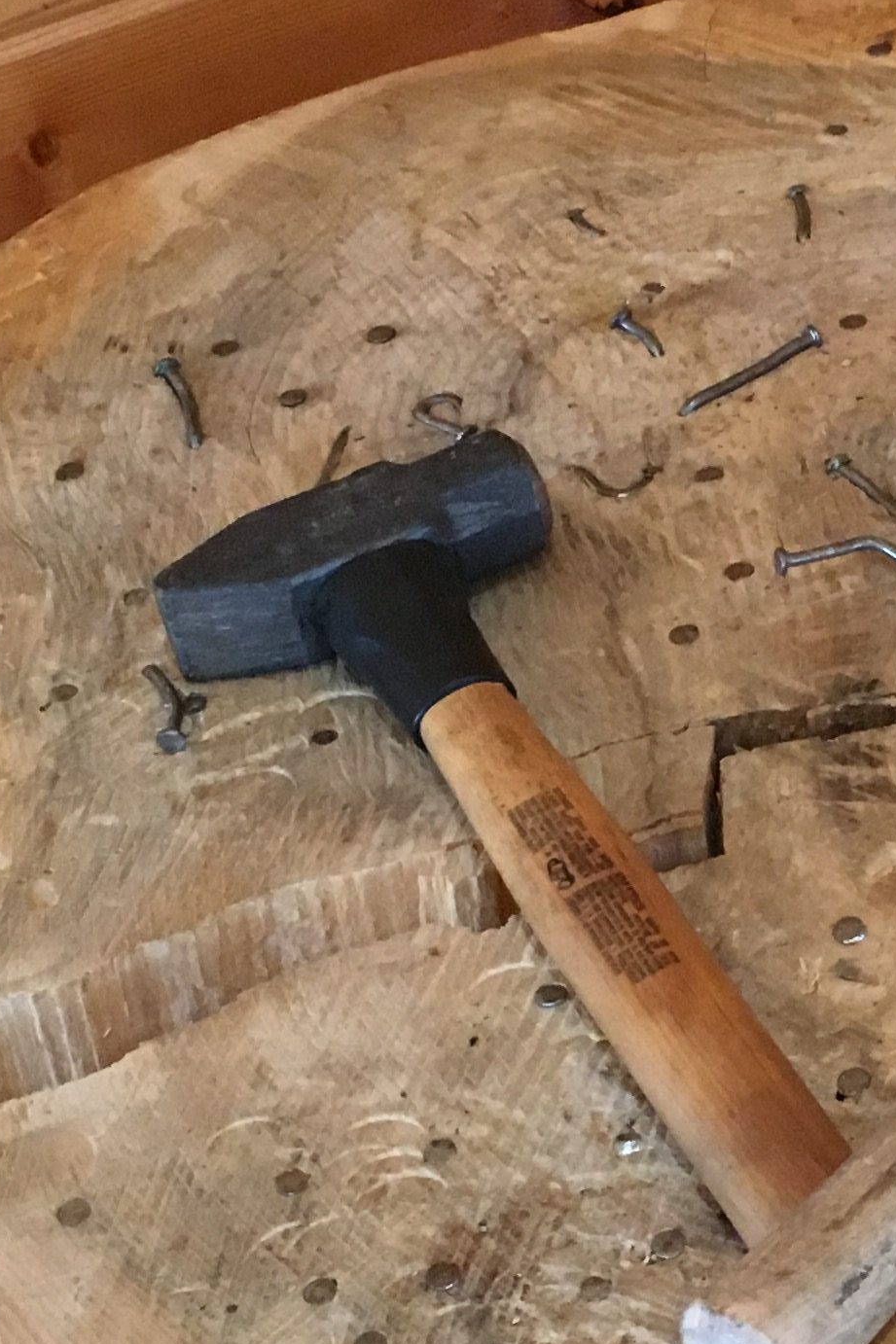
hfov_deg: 15.3
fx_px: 3286
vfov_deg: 23.0
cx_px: 884
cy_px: 913
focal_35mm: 88
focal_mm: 4.15
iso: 200
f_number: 2.2
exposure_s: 1/24
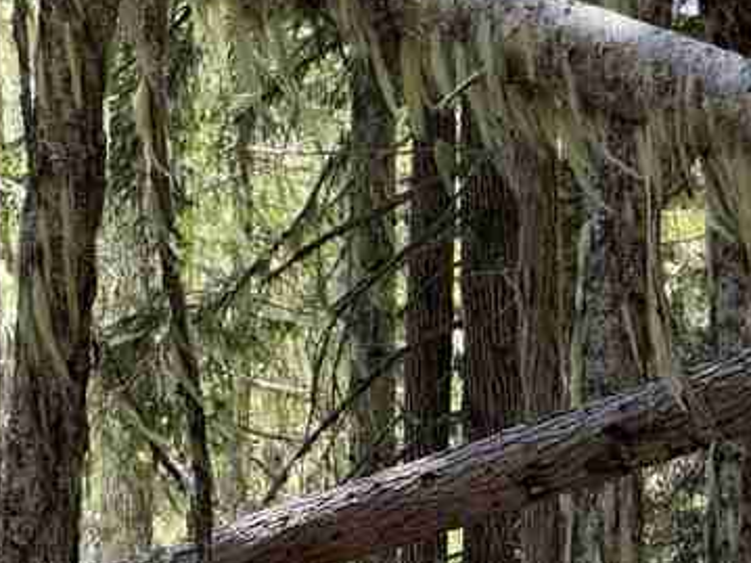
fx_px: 5444
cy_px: 196
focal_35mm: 251
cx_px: 586
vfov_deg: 5.9
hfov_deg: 7.9
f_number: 2.8
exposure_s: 1/99
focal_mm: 15.66
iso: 125
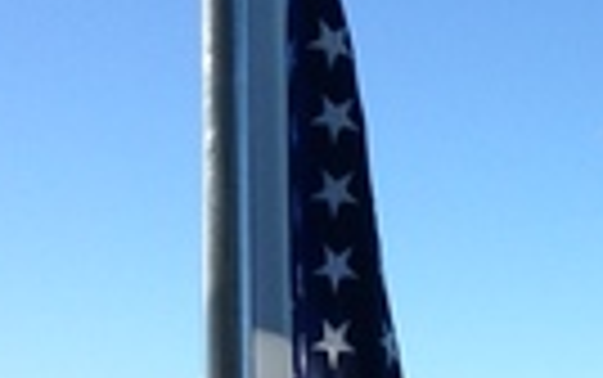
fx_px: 2056
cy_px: 675
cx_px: 596
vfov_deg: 10.0
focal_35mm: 125
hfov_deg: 16.4
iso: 25
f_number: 2.4
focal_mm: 3.3
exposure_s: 1/950
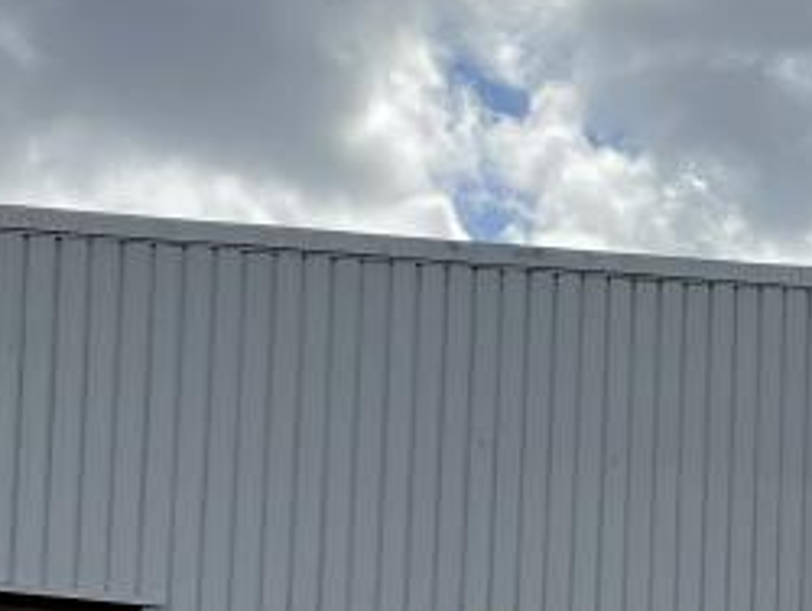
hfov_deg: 14.7
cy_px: 708
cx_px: 728
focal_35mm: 133
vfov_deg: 11.0
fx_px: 3123
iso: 32
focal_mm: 4.2
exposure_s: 1/6494
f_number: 1.6
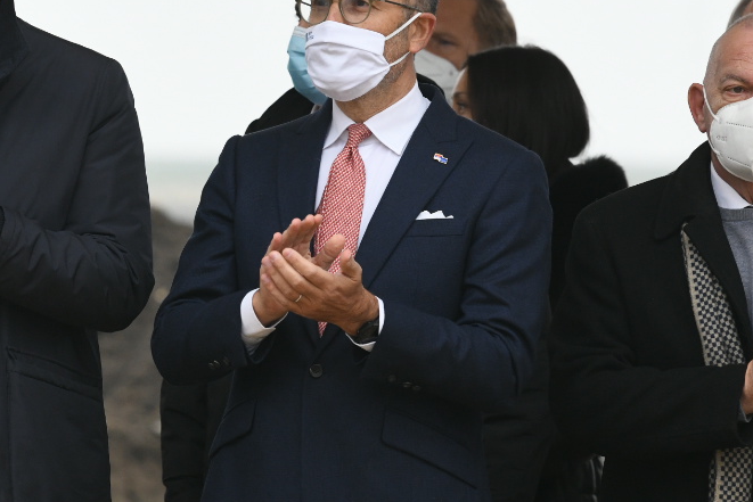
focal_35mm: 490
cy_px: 191
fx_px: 10251
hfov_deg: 4.2
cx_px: -9
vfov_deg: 2.8
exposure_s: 1/2500
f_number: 5
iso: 1600
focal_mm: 200
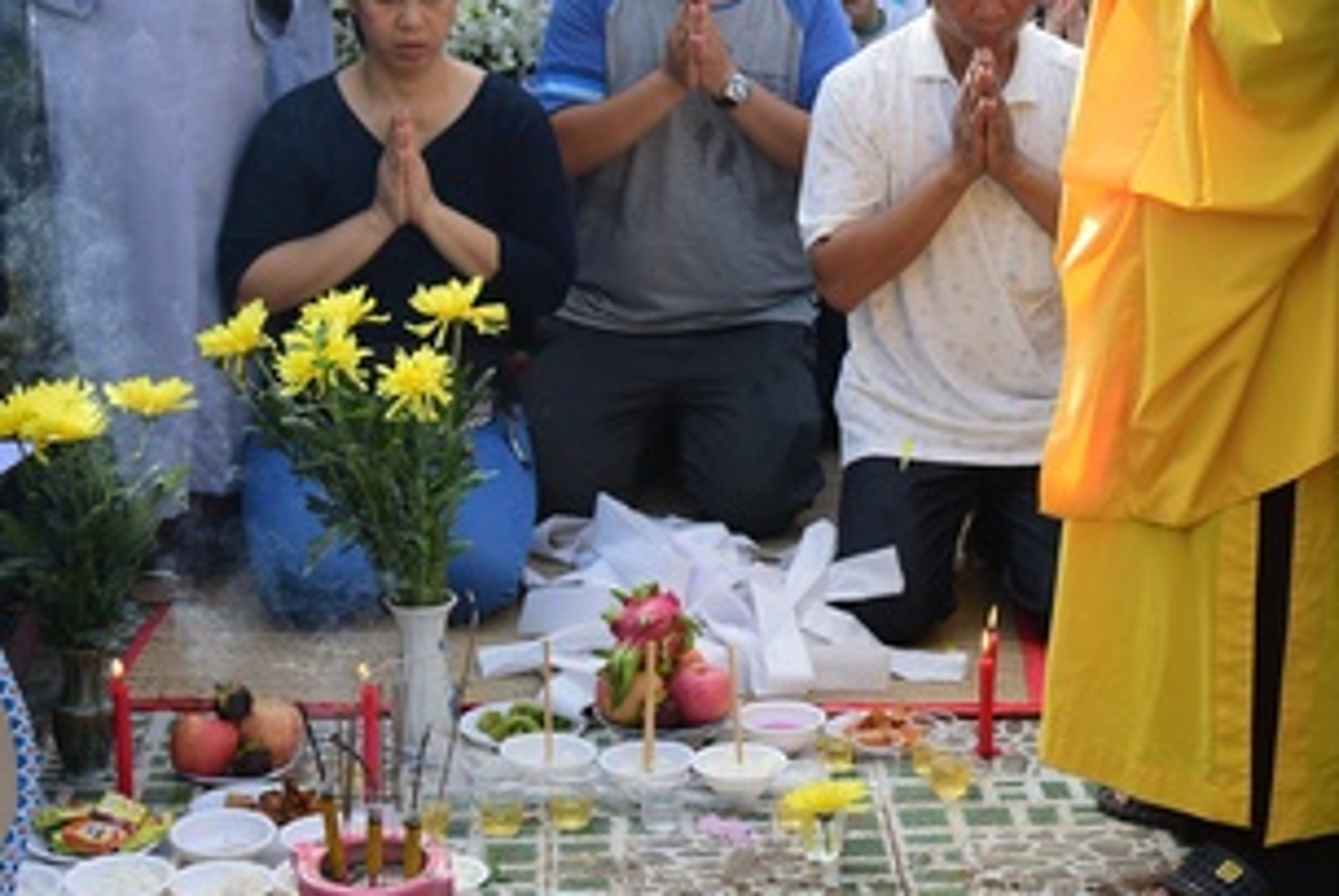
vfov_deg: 16.7
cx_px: 1093
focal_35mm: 81
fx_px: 3016
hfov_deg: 24.6
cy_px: 145
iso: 320
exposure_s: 1/800
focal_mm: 38
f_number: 4
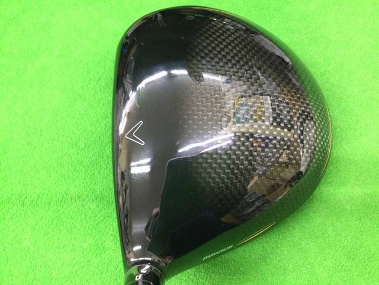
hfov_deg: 58.4
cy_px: 142
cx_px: 190
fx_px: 339
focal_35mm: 31
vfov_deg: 45.4
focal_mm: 3.3
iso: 200
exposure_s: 1/15
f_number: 2.4
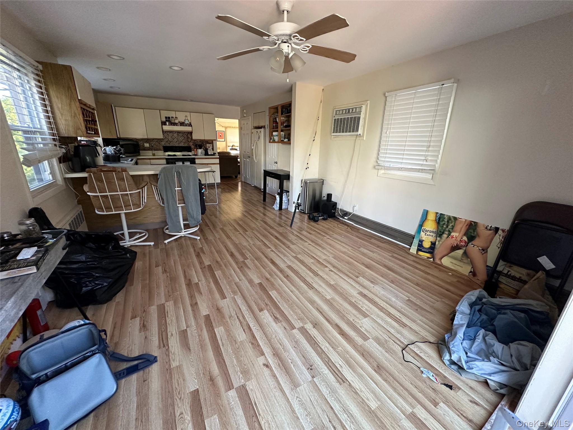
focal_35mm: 14
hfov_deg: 102.1
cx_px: 286
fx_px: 232
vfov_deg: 85.7
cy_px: 215
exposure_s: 1/99
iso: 250
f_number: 2.2
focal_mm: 2.22
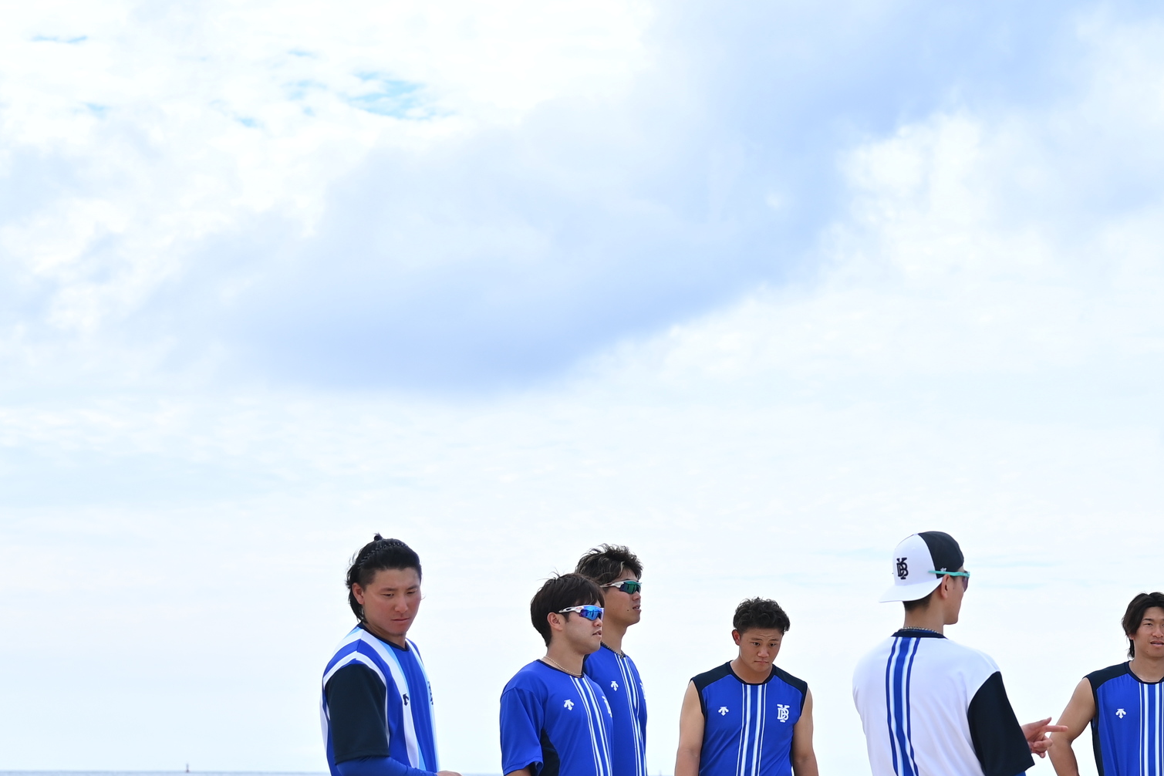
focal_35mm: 107
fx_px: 3459
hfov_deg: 18.9
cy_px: 475
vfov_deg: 12.8
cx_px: 957
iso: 200
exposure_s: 1/1000
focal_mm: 58
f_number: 4
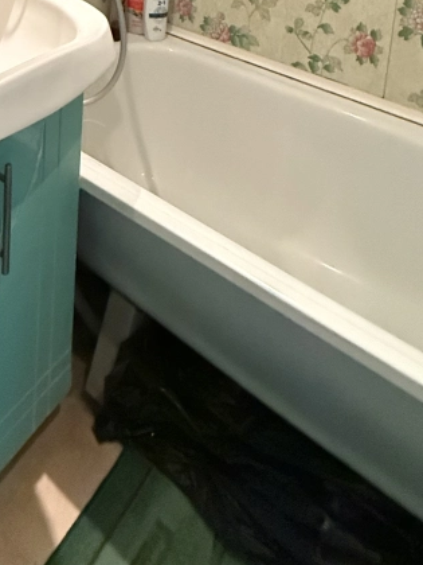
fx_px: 587
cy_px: -122
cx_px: 75
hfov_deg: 38.0
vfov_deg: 37.7
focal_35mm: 36
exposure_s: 1/50
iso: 1000
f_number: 2.2
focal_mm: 2.22
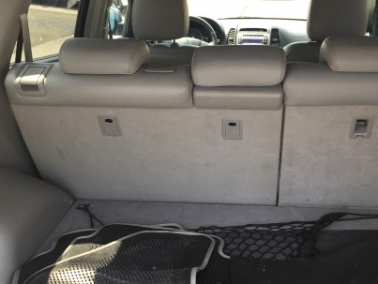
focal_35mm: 46
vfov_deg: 31.5
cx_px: 215
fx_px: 503
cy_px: 162
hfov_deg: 41.1
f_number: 2.2
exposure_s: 1/120
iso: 40
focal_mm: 4.15
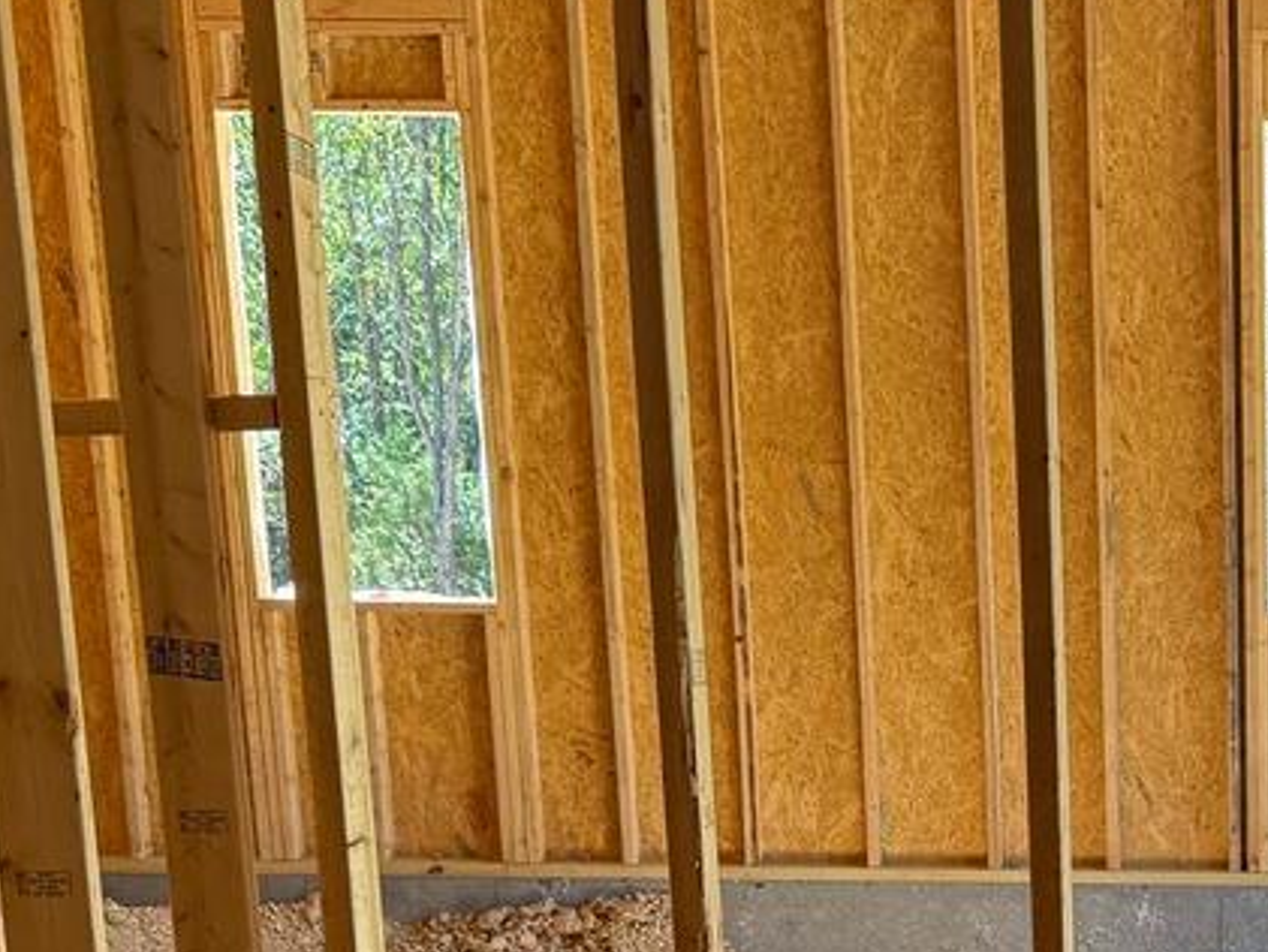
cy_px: 1103
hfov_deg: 22.2
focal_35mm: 82
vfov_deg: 17.3
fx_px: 3005
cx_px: 1482
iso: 100
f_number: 1.78
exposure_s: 1/232
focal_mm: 6.76
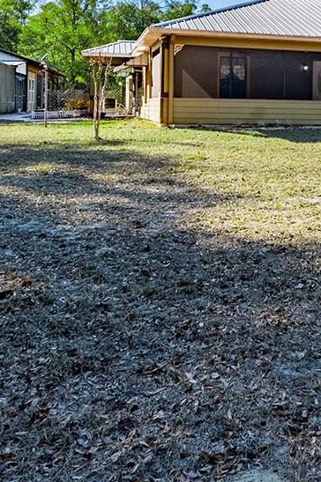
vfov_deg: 45.0
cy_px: 93
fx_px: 549
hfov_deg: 31.6
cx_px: 266
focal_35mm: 41
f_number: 8
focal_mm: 14
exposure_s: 1/3200
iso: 400
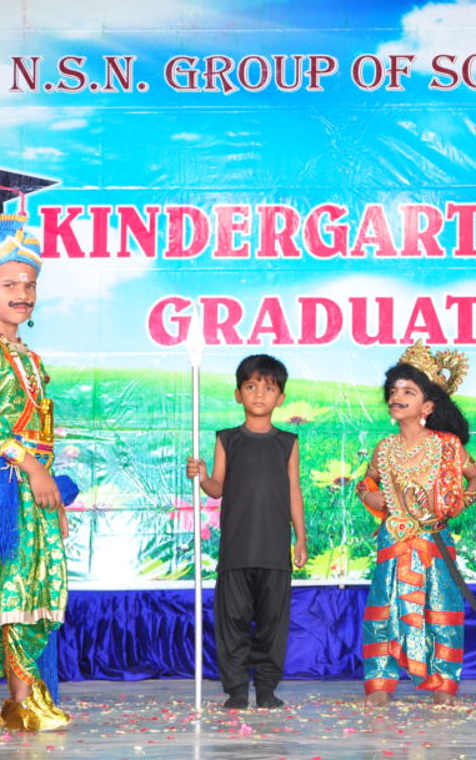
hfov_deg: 14.4
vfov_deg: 23.1
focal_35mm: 90
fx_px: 1864
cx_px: 415
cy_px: 418
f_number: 6.3
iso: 500
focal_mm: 35
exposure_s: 1/125
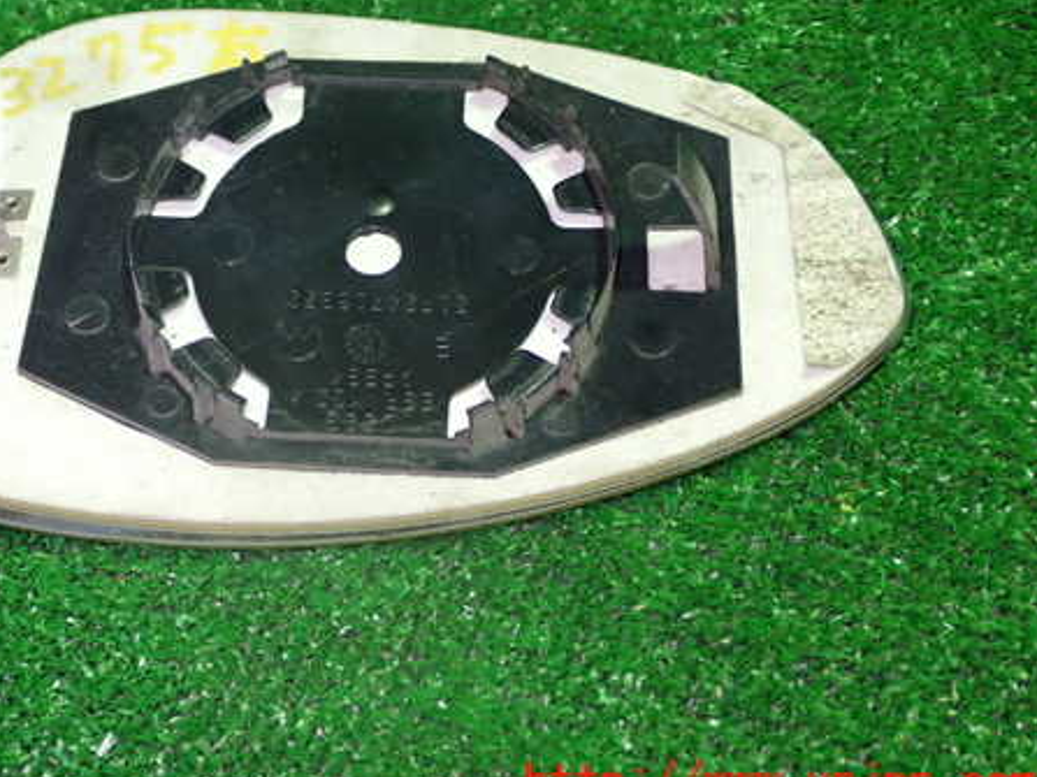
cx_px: 353
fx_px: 1647
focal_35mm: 55
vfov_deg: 26.5
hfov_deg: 34.6
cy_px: 292
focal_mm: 7.31
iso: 800
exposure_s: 1/30
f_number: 2.8
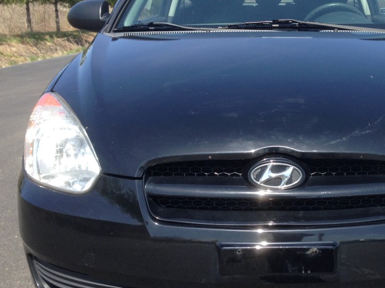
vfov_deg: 28.5
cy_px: 156
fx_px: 567
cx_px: 266
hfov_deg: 37.0
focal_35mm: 51
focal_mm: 4.12
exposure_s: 1/602
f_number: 2.4
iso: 50
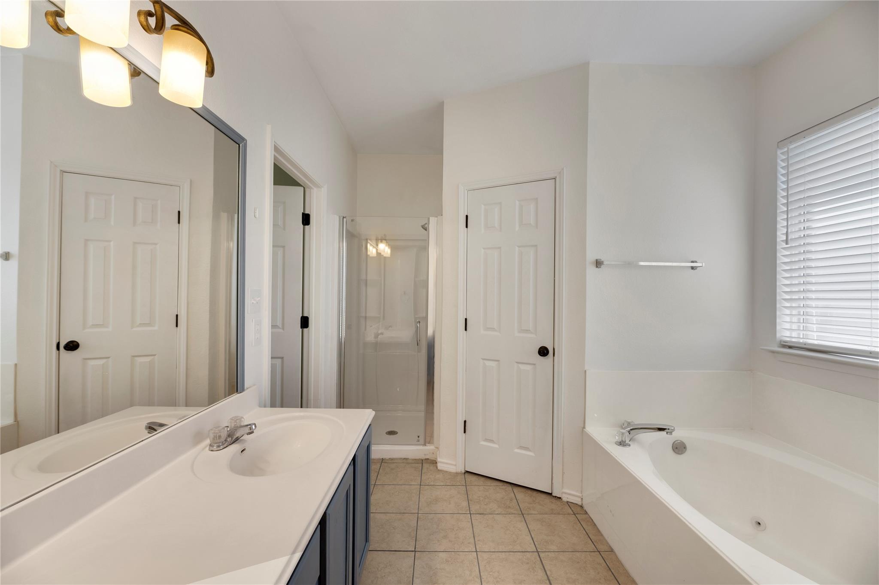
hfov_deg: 104.3
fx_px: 342
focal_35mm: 14
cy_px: 292
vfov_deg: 81.1
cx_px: 440
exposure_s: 1/60
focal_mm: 14
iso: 800
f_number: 8
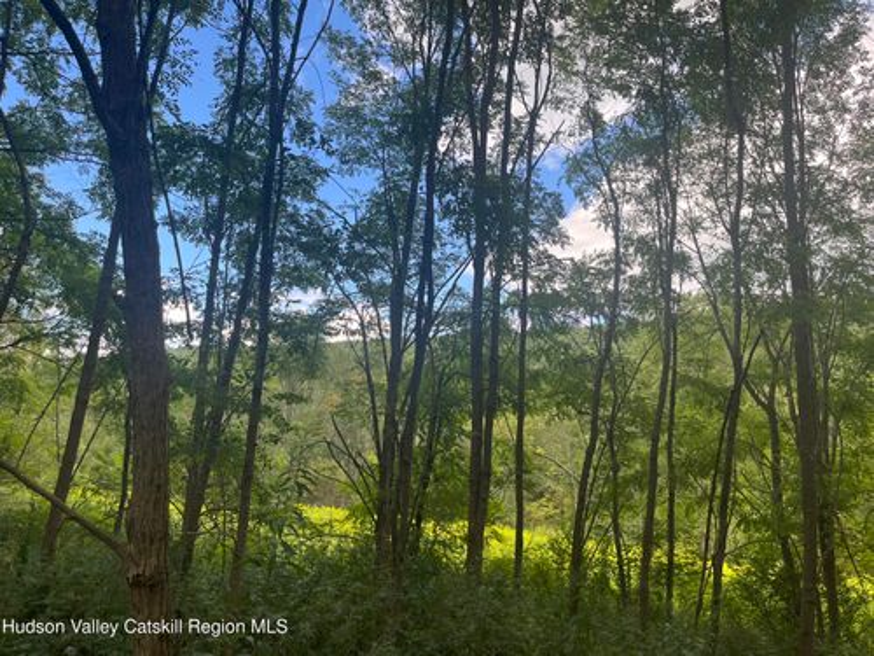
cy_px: 328
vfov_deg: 53.1
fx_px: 656
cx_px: 437
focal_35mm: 26
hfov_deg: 67.3
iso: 50
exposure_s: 1/497
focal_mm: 5.1
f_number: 1.6
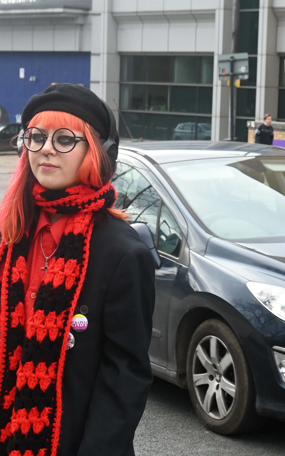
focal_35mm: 94
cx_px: 170
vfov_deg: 22.1
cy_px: 250
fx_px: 1169
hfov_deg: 13.9
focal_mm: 22.5
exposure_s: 1/800
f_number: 4
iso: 450
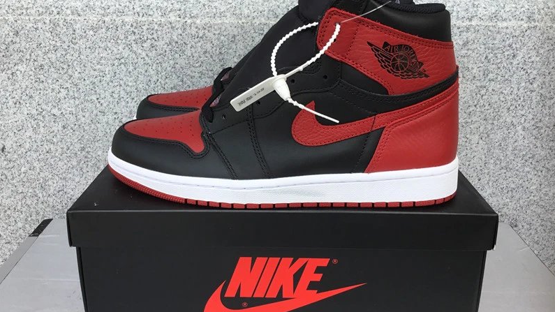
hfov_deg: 58.0
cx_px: 278
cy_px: 131
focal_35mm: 34
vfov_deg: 34.6
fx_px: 500
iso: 25
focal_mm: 3.3
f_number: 2.4
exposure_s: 1/342
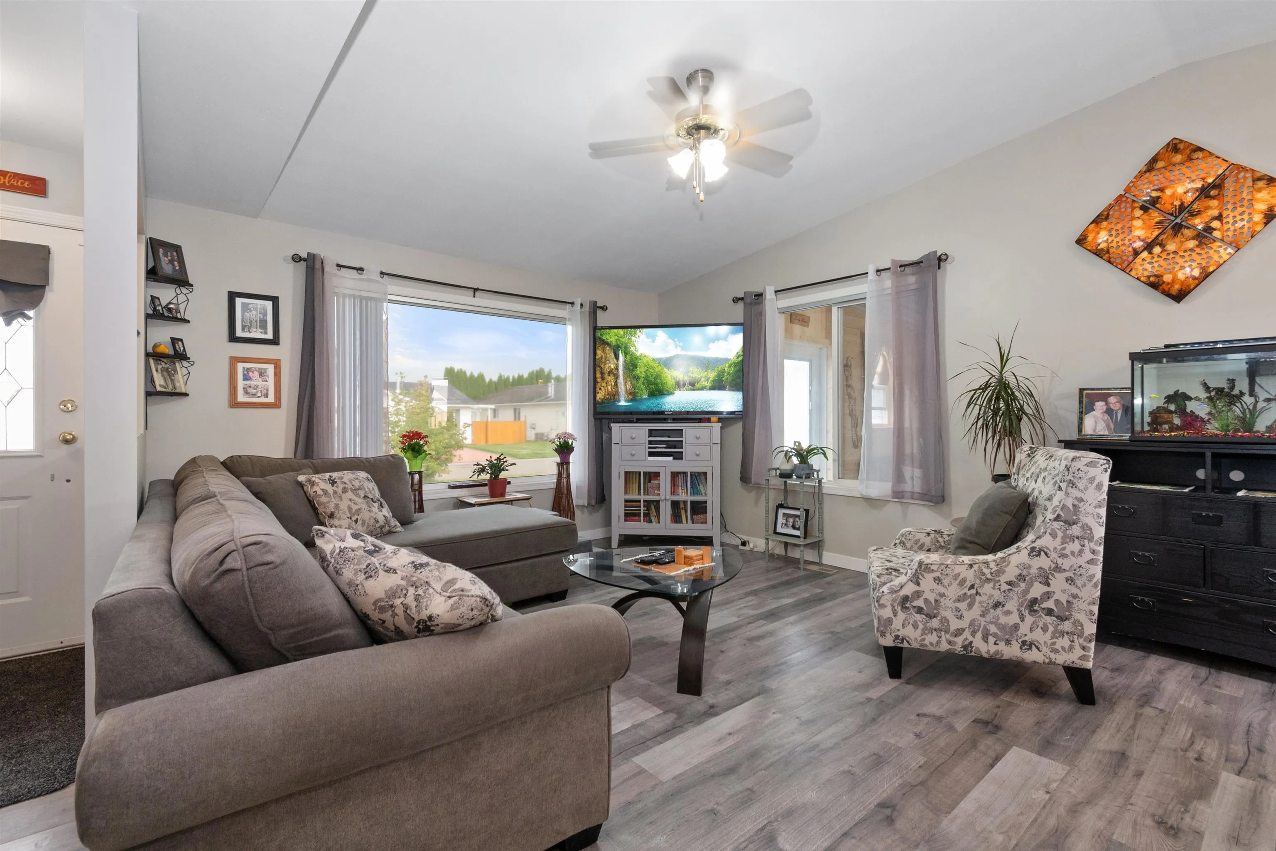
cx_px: 638
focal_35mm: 15
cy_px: 426
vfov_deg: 77.3
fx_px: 532
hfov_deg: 100.4
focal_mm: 10
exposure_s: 1/8
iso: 250
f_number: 9
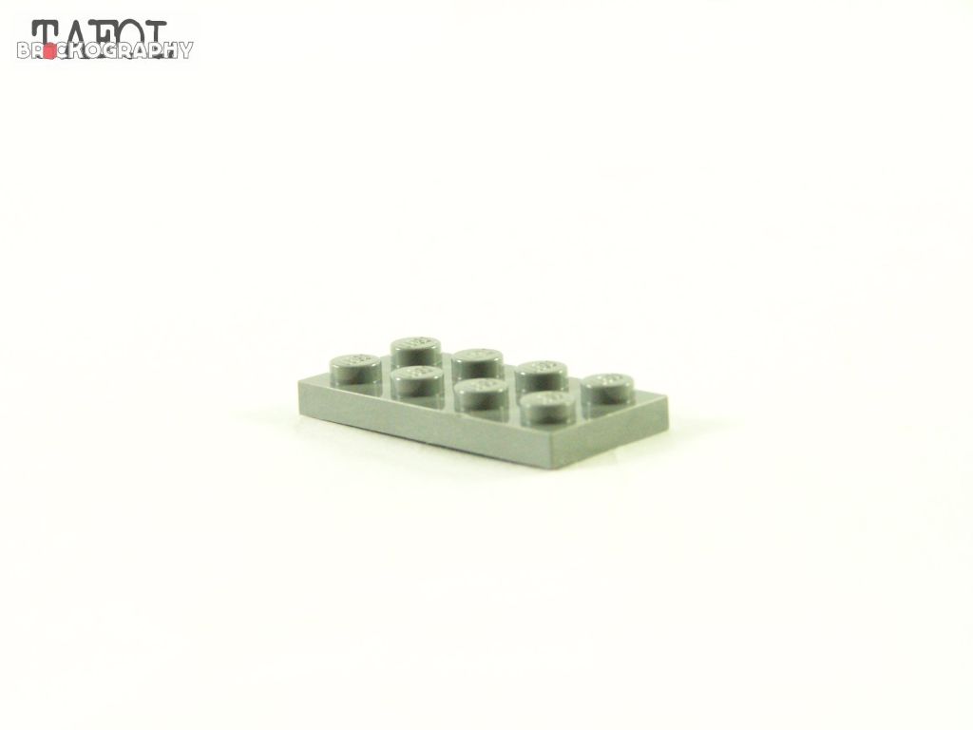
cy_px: 365
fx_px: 3289
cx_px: 486
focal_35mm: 117
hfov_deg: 16.8
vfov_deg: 12.7
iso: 400
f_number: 3.6
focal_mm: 19.4
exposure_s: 1/60
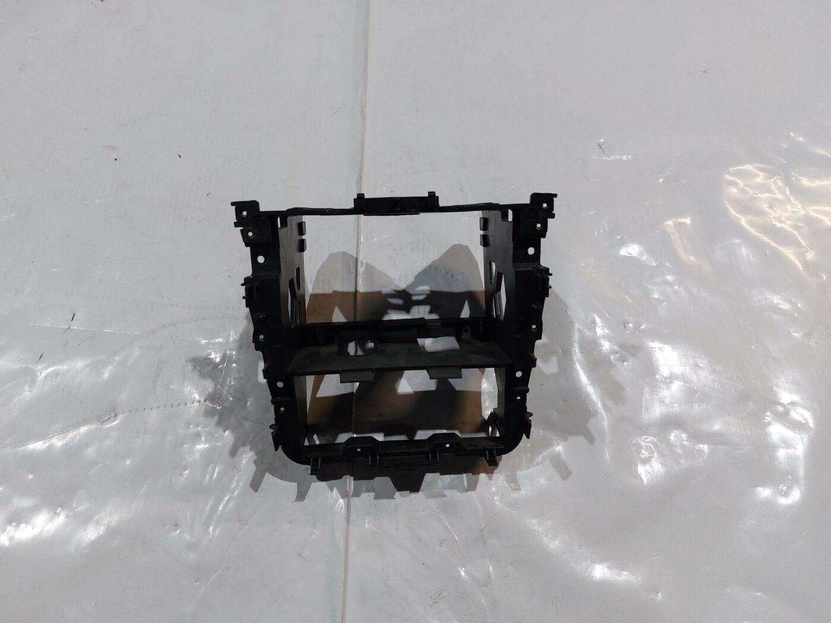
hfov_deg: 69.4
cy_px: 312
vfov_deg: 54.9
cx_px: 416
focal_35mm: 25
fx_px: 600
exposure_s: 1/100
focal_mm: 5.23
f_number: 1.8
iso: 200
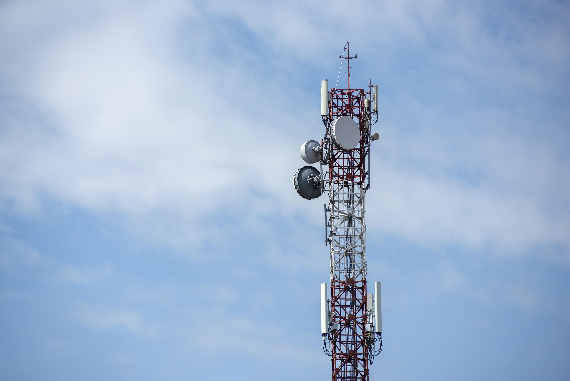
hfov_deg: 12.1
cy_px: 190
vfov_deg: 8.1
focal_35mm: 170
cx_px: 285
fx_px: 2692
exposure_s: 1/800
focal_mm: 170
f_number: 4.5
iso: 31
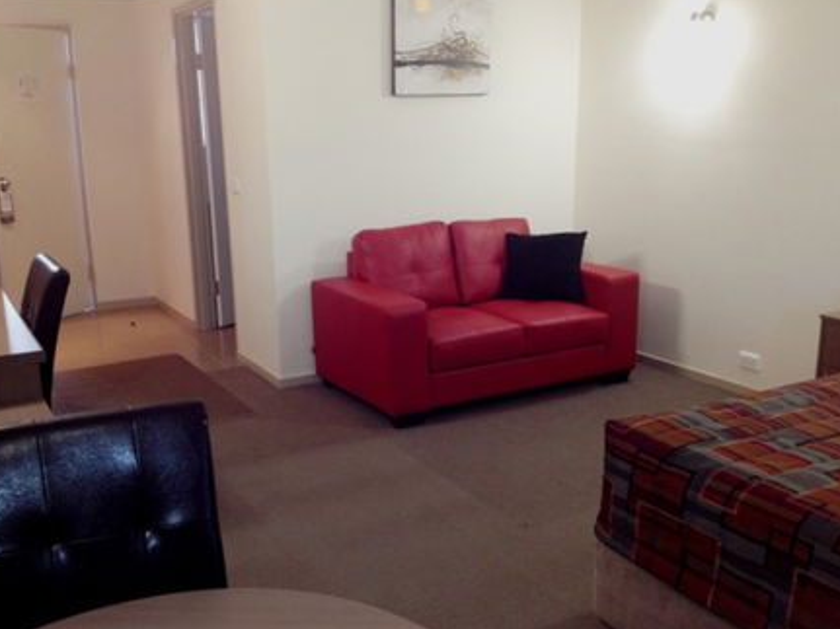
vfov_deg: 36.8
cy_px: 327
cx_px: 378
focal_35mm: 39
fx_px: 946
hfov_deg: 47.8
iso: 100
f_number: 2.4
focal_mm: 4.28
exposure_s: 1/20
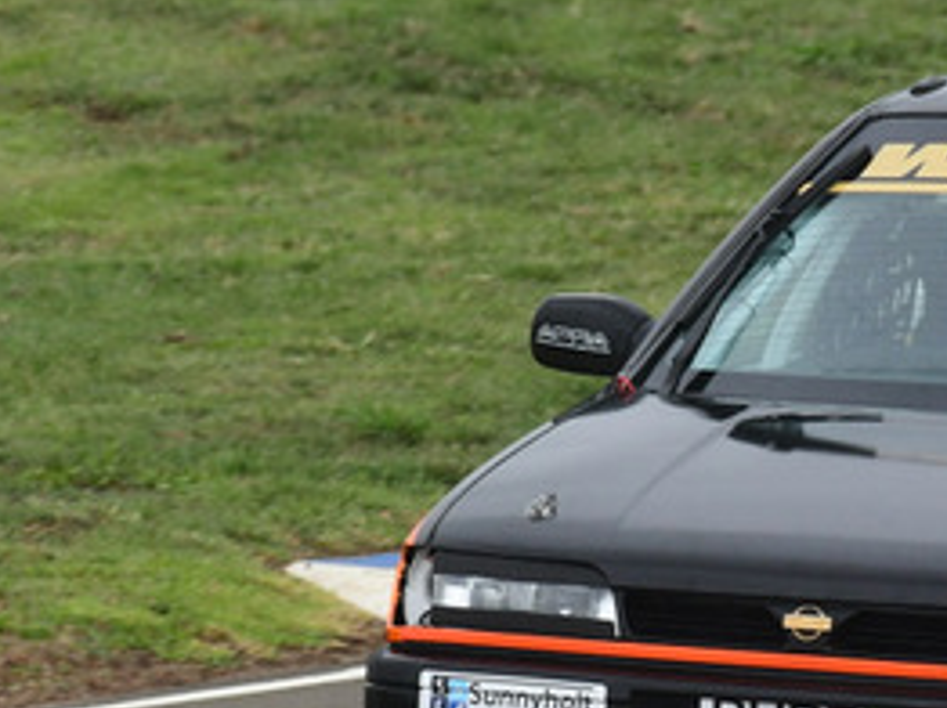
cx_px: 792
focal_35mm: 2206
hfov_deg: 0.9
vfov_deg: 0.7
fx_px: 60295
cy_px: 260
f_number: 10
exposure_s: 1/640
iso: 640
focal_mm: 500
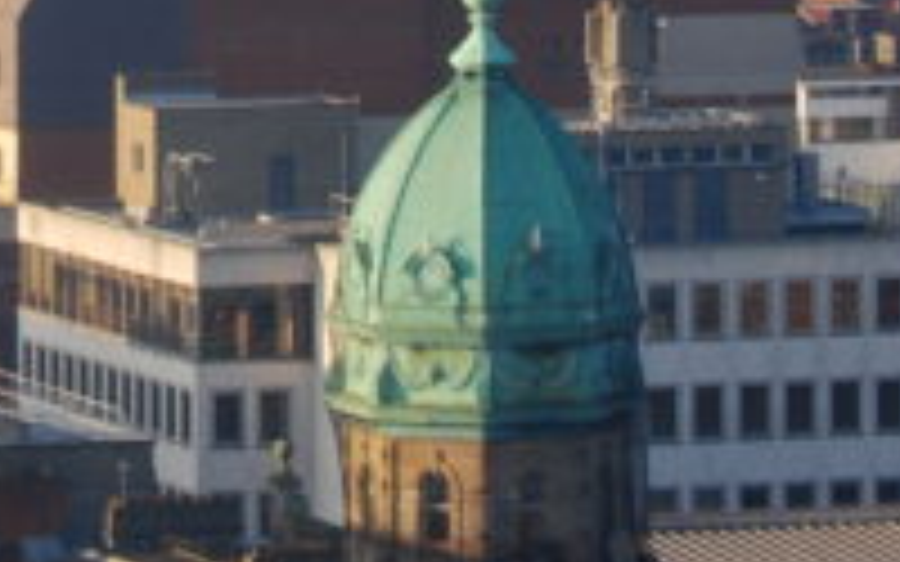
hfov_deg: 6.5
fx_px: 7946
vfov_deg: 4.0
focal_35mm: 324
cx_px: -36
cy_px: -508
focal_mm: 55
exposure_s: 1/125
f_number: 5.6
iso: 100
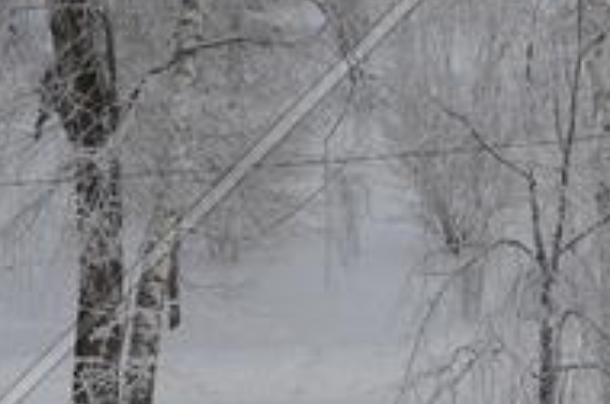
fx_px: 3282
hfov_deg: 10.5
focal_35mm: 194
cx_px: 623
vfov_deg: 6.9
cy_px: -215
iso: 125
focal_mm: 28
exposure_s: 1/250
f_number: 8
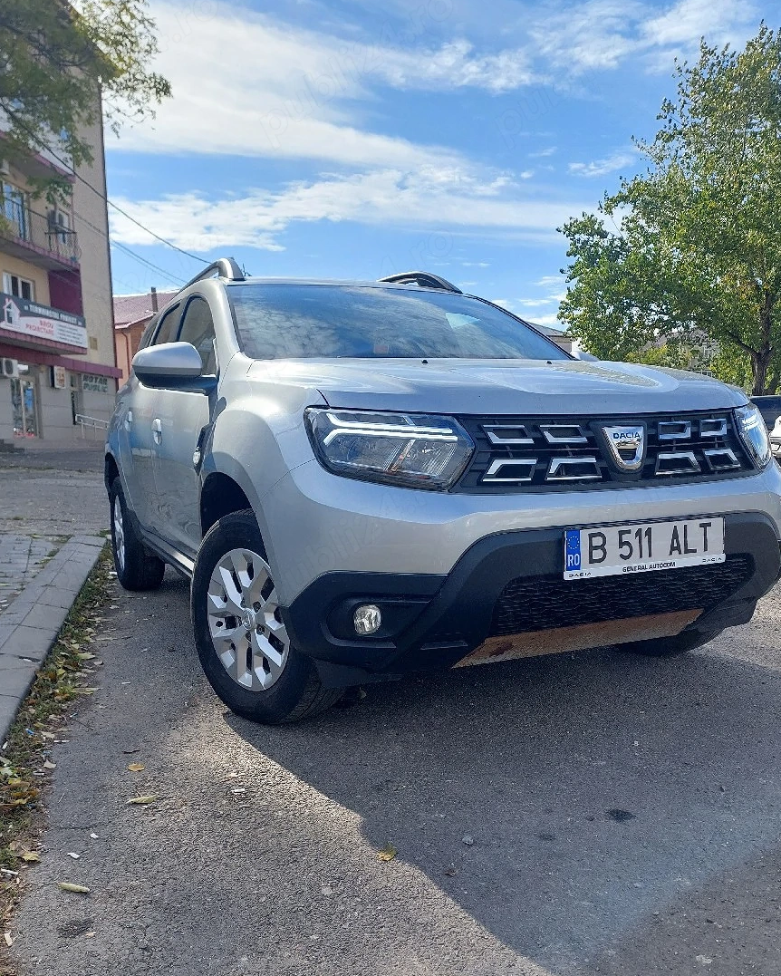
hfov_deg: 50.0
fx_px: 838
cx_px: 416
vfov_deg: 60.1
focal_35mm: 29
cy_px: 572
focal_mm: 5.23
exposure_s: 1/1250
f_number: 1.8
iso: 40
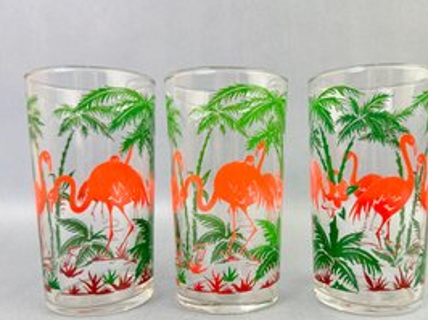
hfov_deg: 58.3
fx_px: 383
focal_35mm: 31
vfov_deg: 45.1
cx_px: 234
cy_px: 192
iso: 125
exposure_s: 1/120
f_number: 1.78
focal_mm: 6.76
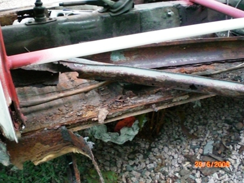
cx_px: 122
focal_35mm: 38
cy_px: 92
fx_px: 268
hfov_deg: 49.0
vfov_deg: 37.7
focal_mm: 6.3
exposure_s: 1/60
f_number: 3.1
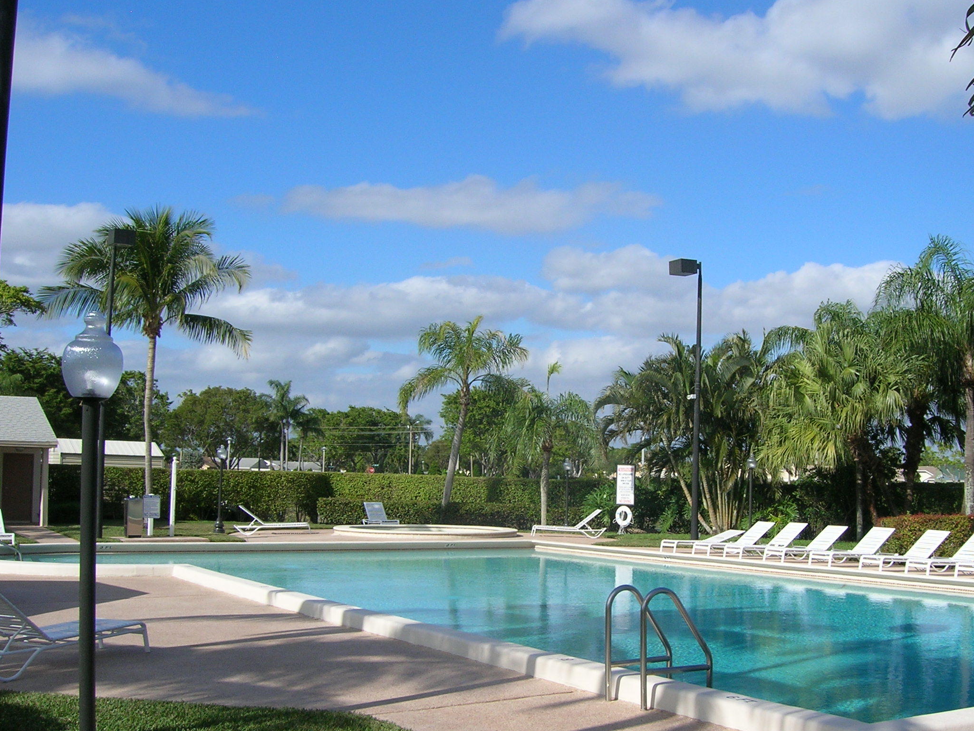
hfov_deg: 43.6
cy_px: 454
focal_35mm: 43
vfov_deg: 33.4
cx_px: 597
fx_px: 1210
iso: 50
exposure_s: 1/510
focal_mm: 5.7
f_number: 4.9
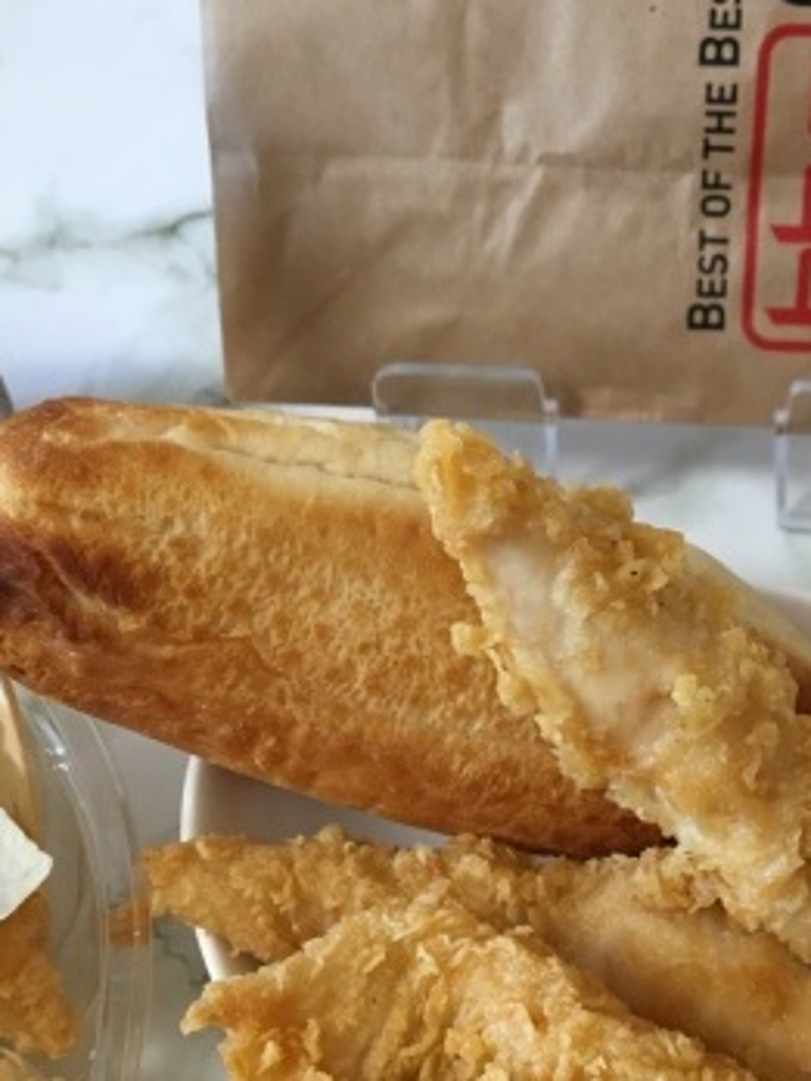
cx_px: 597
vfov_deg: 38.2
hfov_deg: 28.7
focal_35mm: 50
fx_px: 1562
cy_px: 584
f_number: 2.2
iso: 125
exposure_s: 1/30
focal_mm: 4.15
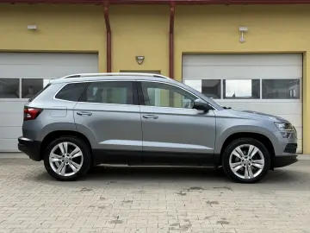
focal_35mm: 48
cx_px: 155
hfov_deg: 39.7
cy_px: 116
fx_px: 430
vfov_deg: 30.3
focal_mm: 6.76
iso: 80
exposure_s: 1/3378
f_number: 1.78
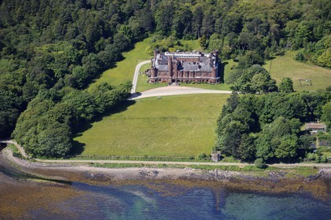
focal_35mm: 200
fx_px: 1837
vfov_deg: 6.9
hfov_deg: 10.3
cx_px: 166
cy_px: 110
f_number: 5.6
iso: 200
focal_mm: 200
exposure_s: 1/800
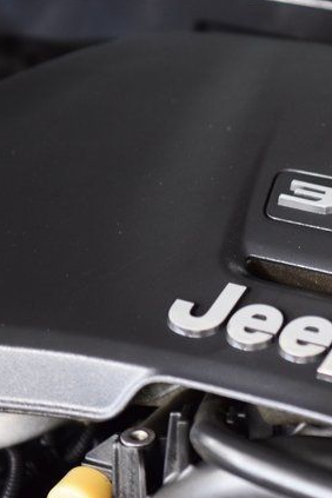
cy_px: 249
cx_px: 333
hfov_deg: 8.6
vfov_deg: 12.9
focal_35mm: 159
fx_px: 2199
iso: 1600
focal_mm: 70
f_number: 2.8
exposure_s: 1/13
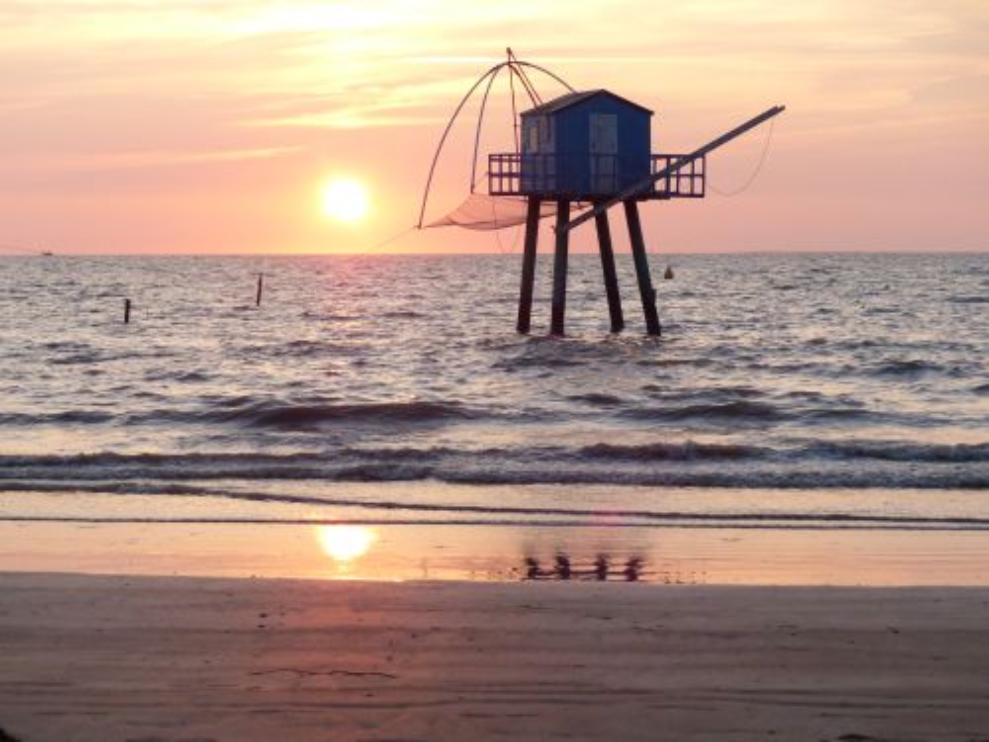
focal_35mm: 99
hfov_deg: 19.8
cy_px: 371
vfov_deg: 14.9
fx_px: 2828
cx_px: 494
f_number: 2.8
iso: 400
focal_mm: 17.8
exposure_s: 1/1300
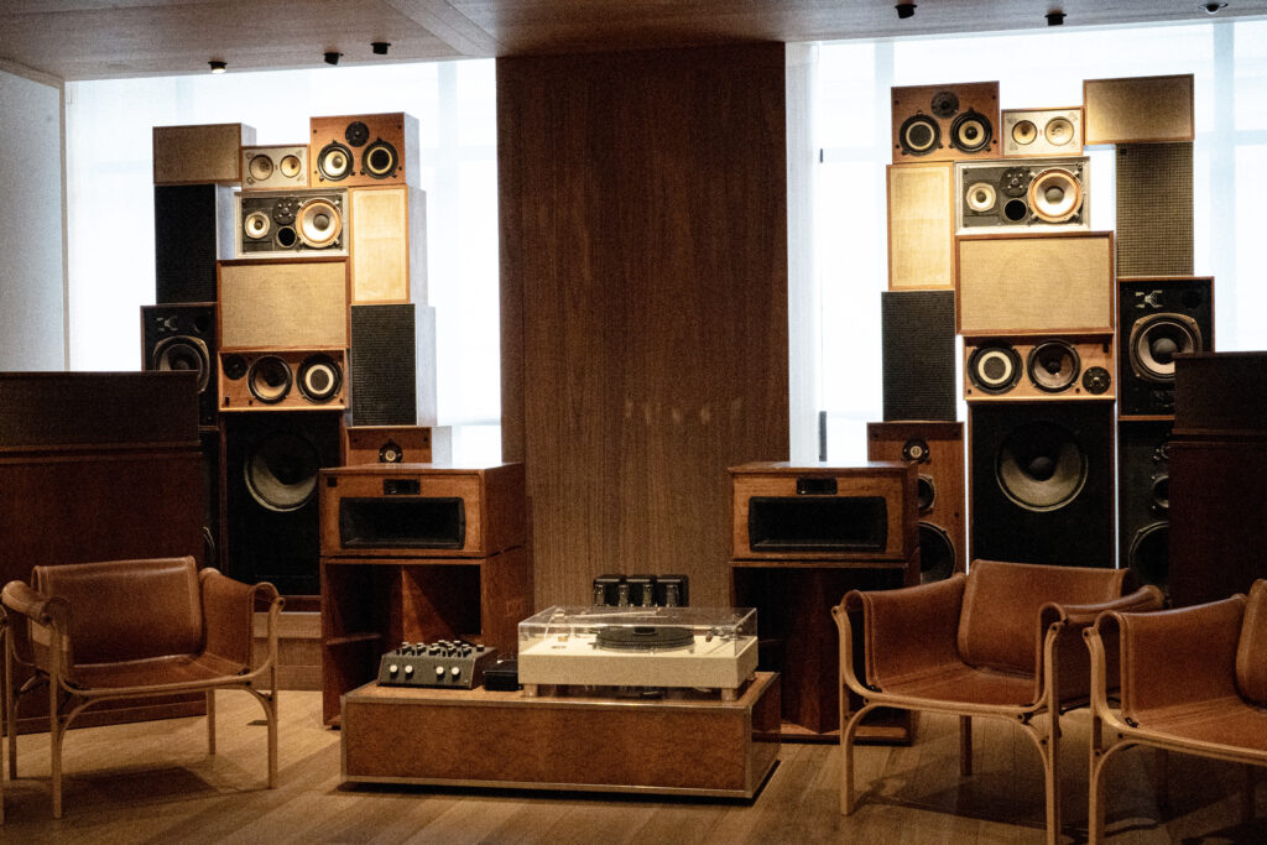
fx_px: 1760
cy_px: 422
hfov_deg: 39.6
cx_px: 634
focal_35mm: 50
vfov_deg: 27.0
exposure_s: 1/160
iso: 12800
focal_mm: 50
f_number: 16
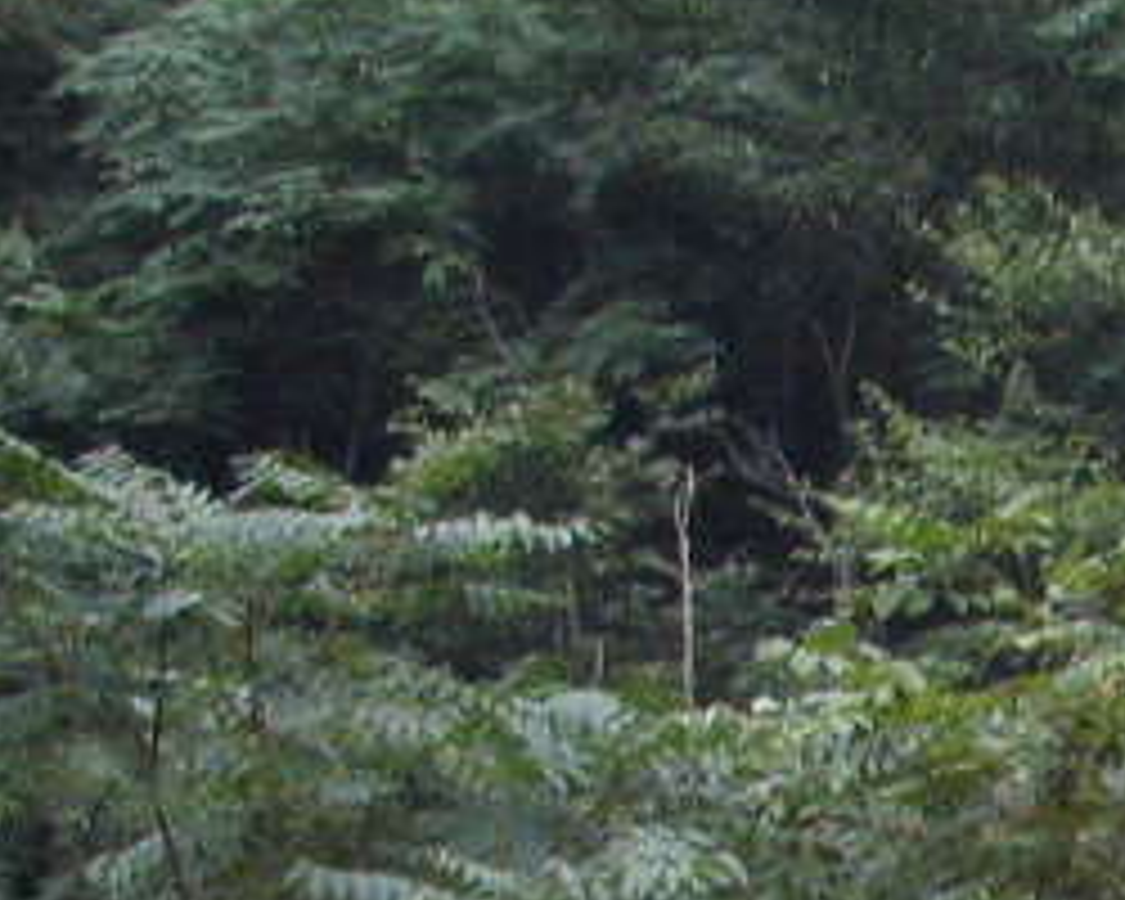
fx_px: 5194
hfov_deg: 11.5
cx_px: 2007
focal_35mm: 156
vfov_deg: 9.7
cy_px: 1238
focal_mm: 6.6
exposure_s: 1/45
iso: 132
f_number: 3.5
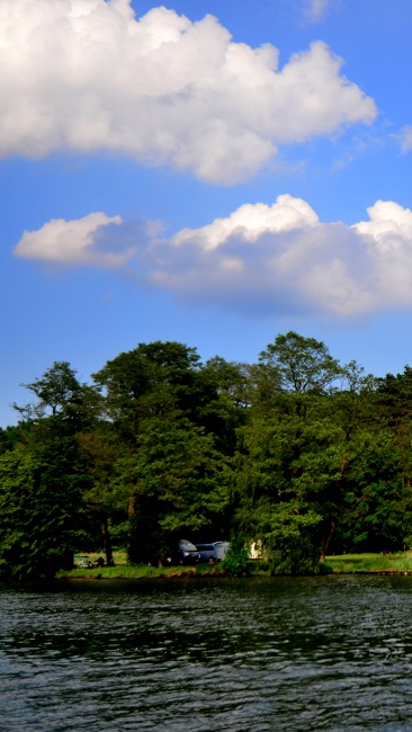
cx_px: 429
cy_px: 361
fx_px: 1029
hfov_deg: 21.7
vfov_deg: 39.2
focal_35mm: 53
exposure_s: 1/2000
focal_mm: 22
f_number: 4
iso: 400
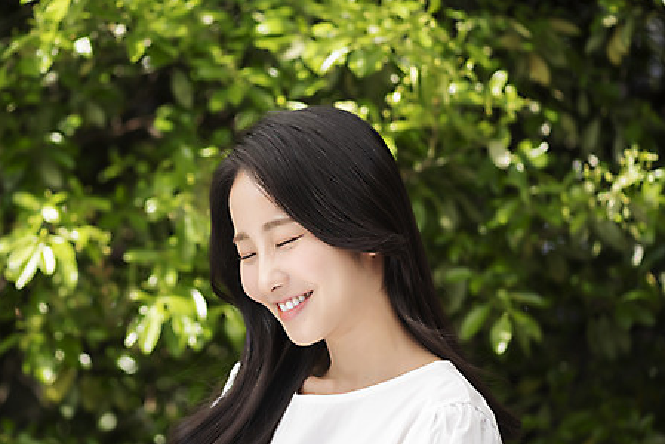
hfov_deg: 14.6
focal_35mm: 140
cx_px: 238
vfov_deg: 9.8
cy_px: 244
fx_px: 2588
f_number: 4
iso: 100
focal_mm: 105
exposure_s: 1/400
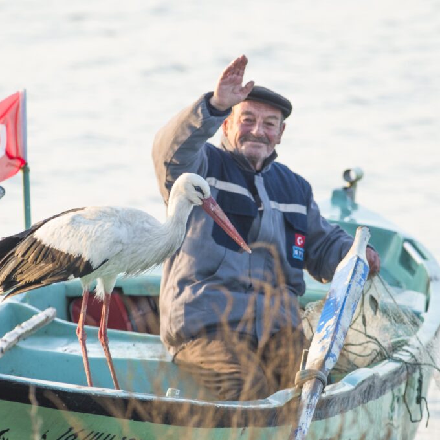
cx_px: 212
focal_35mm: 806
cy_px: 220
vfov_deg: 2.2
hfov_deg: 2.2
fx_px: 11591
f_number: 4.5
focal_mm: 420
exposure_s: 1/640
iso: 400
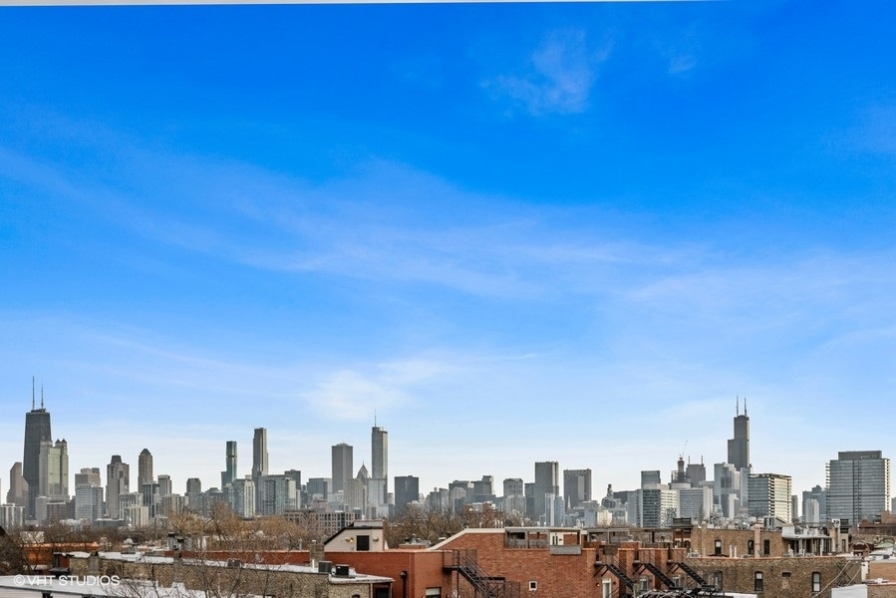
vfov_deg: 26.0
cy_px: 299
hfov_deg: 38.2
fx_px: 1295
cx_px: 448
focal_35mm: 52
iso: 320
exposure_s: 1/500
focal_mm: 35
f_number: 7.1
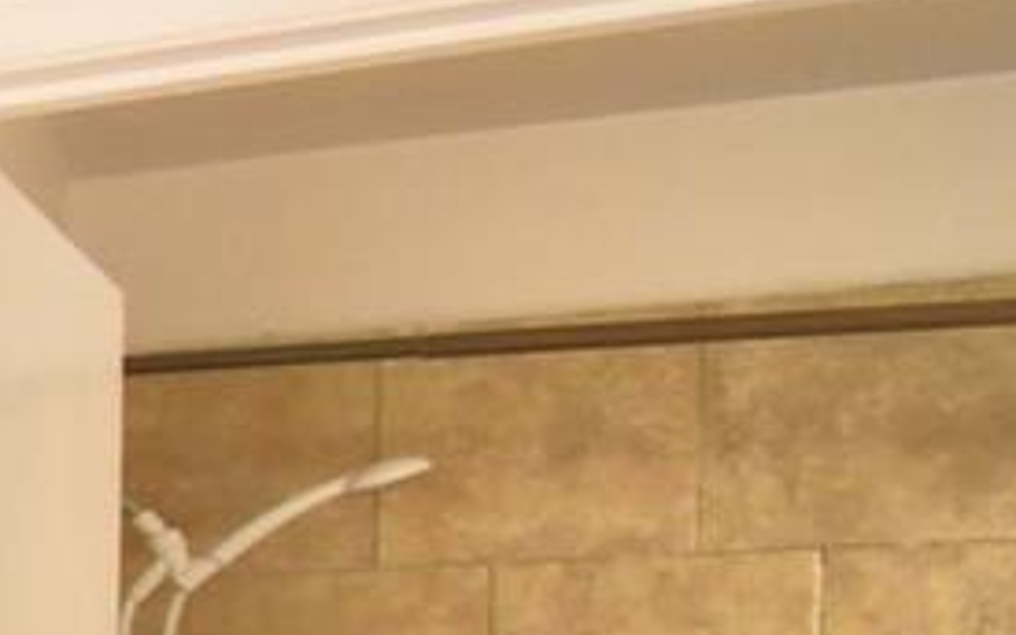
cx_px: -1906
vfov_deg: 13.8
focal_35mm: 89
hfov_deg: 12.1
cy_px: 945
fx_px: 2465
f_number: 4.5
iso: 400
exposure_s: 1/60
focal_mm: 10
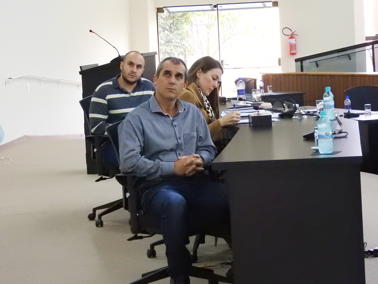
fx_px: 1365
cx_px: 189
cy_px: 142
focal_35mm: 125
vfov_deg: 11.9
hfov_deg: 15.8
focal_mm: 22.4
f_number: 5
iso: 1600
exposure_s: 1/30
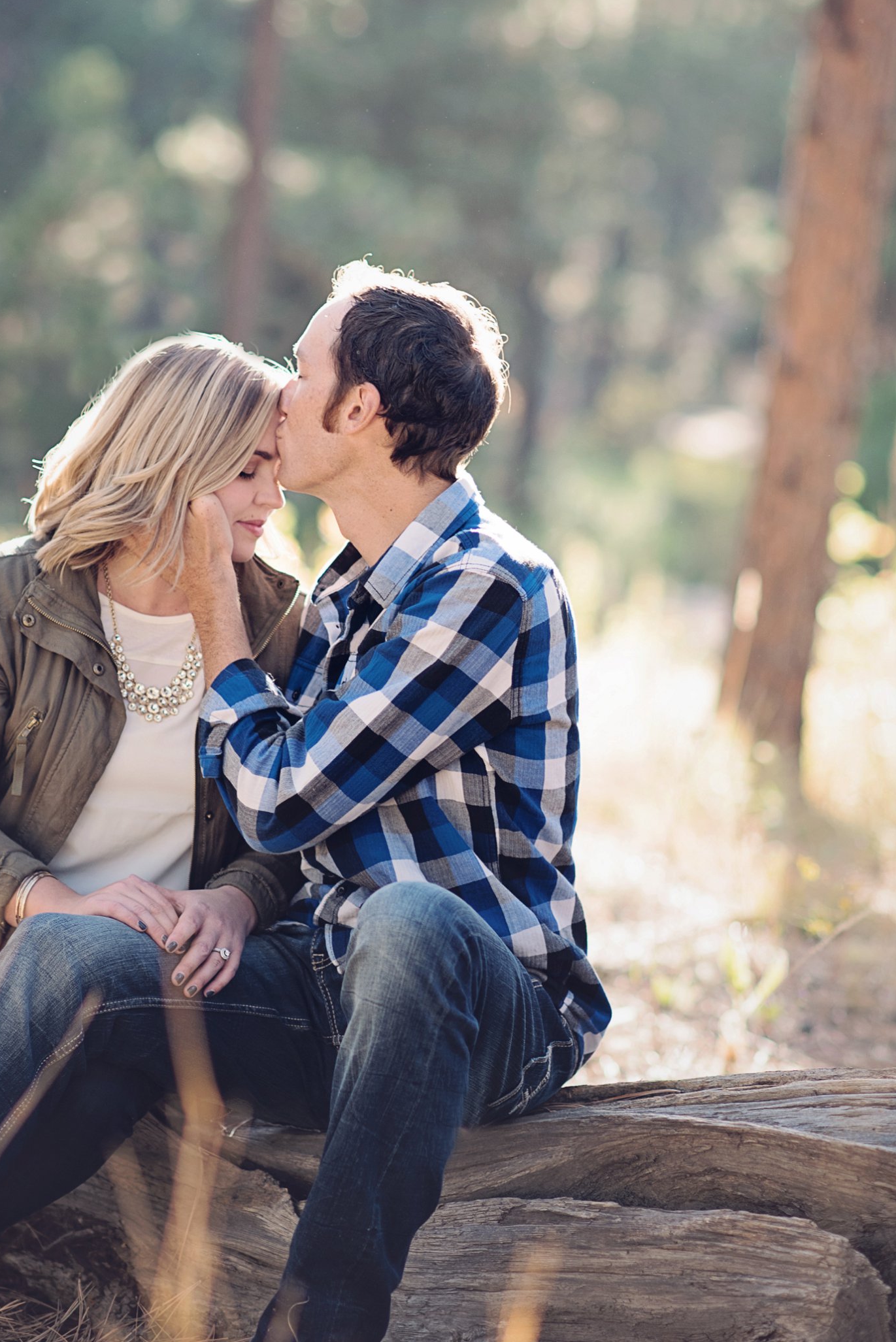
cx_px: 431
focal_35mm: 124
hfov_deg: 11.1
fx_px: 4625
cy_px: 544
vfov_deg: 16.5
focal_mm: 85
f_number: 2
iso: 200
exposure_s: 1/500
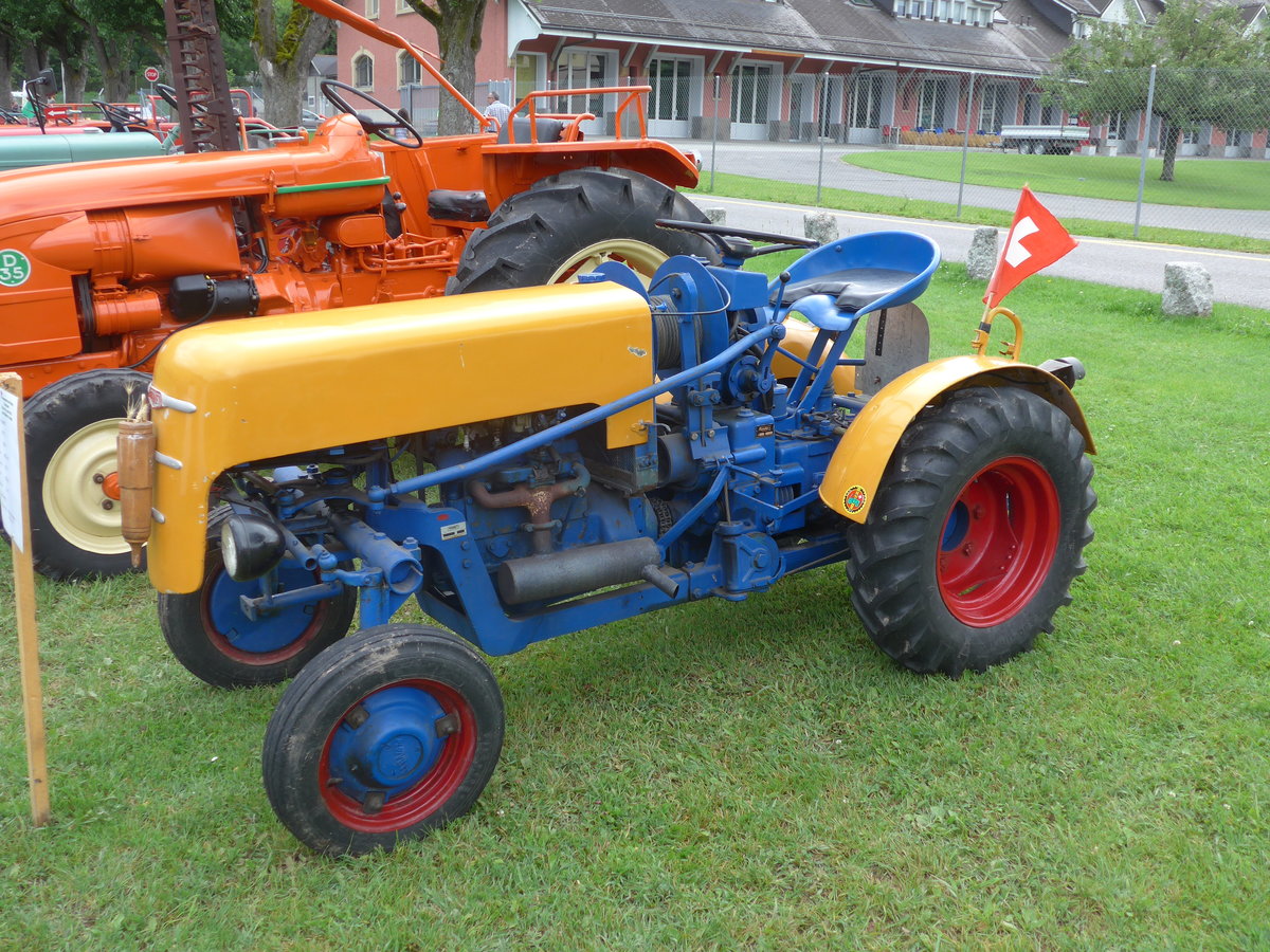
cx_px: 635
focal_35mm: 36
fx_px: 1321
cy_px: 476
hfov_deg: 51.4
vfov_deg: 39.7
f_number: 2.8
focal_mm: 7.5
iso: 80
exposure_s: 1/320
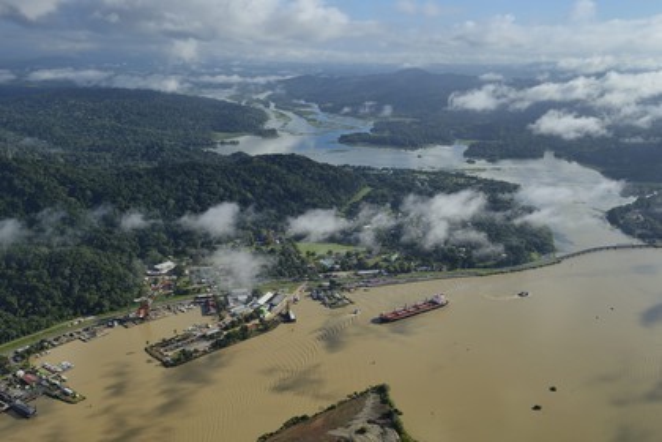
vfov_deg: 41.1
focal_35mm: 32
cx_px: 331
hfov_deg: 58.7
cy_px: 221
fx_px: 588
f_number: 10
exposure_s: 1/640
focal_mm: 32
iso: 200
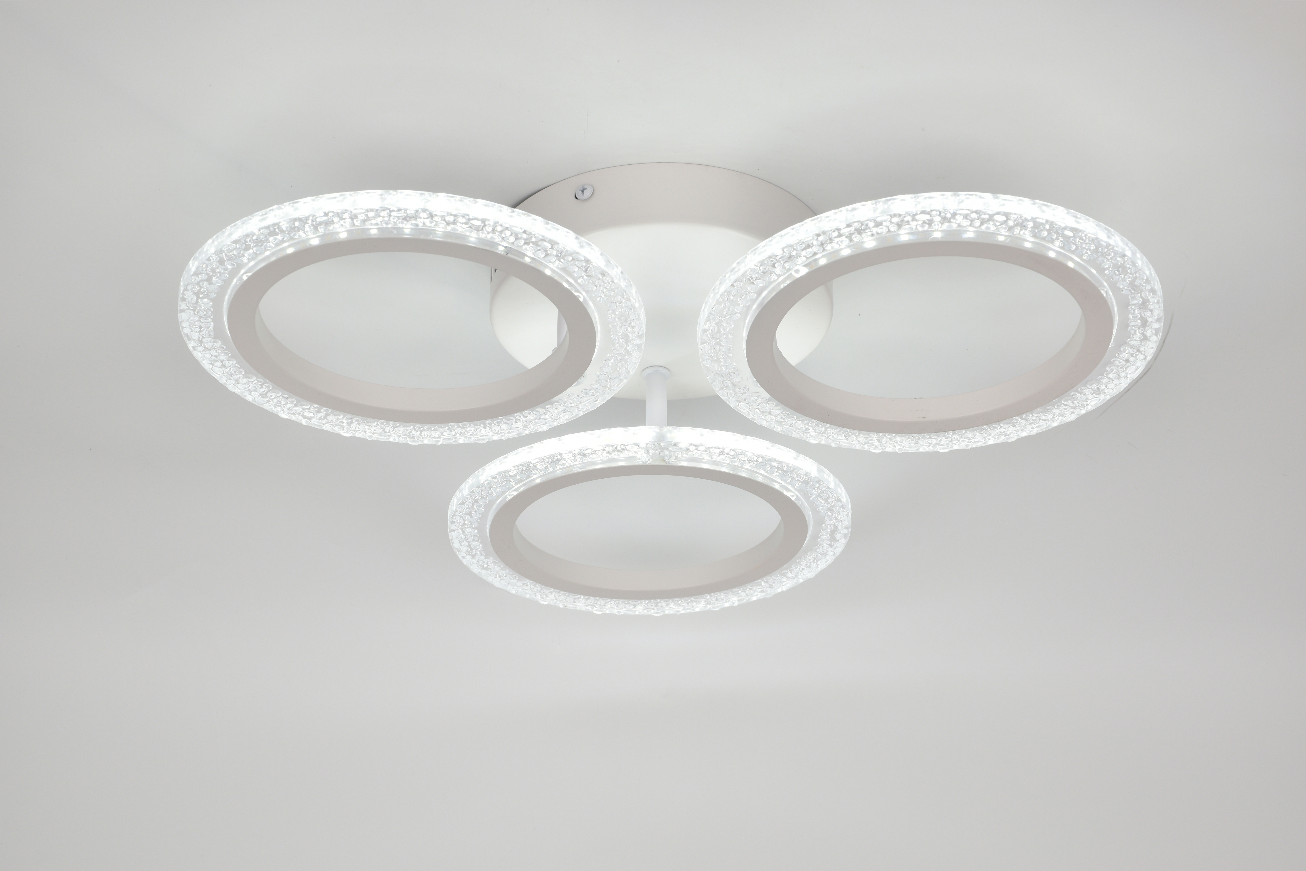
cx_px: 653
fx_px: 2449
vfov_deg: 20.2
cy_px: 436
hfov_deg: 29.9
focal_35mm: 68
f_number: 13
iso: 100
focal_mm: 45
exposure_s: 1/80
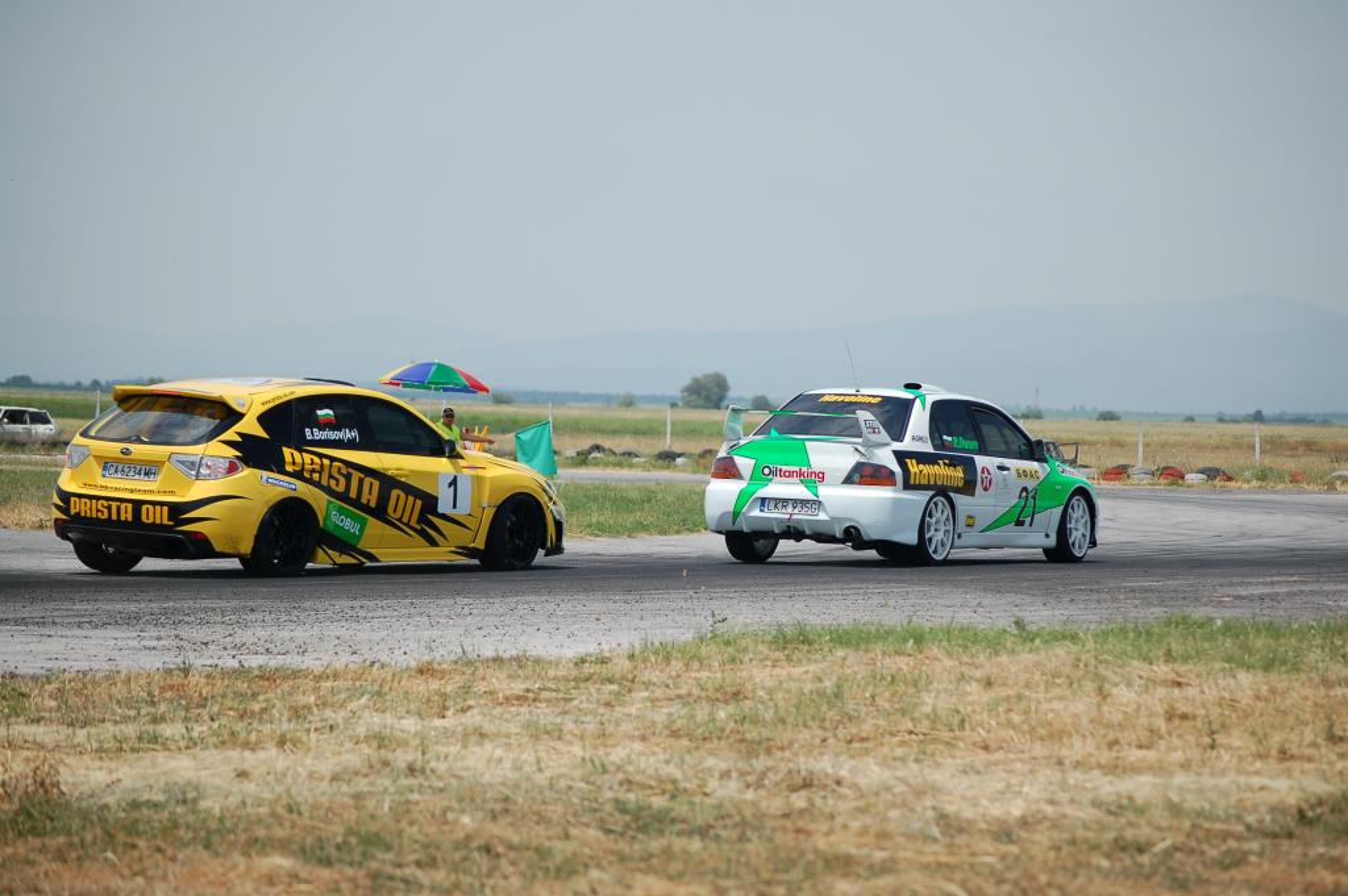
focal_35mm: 158
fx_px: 5893
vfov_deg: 8.7
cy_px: 448
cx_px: 674
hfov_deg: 13.1
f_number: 4.8
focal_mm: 105
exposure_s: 1/1250
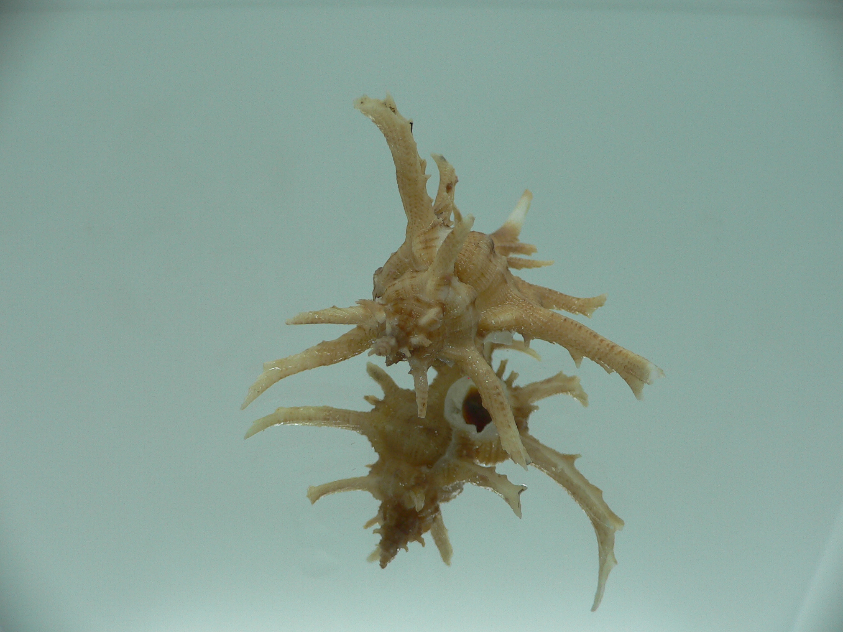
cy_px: 316
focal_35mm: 35
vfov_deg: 40.7
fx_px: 852
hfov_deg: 52.6
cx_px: 422
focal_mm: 4.6
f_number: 2.8
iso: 80
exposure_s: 1/60
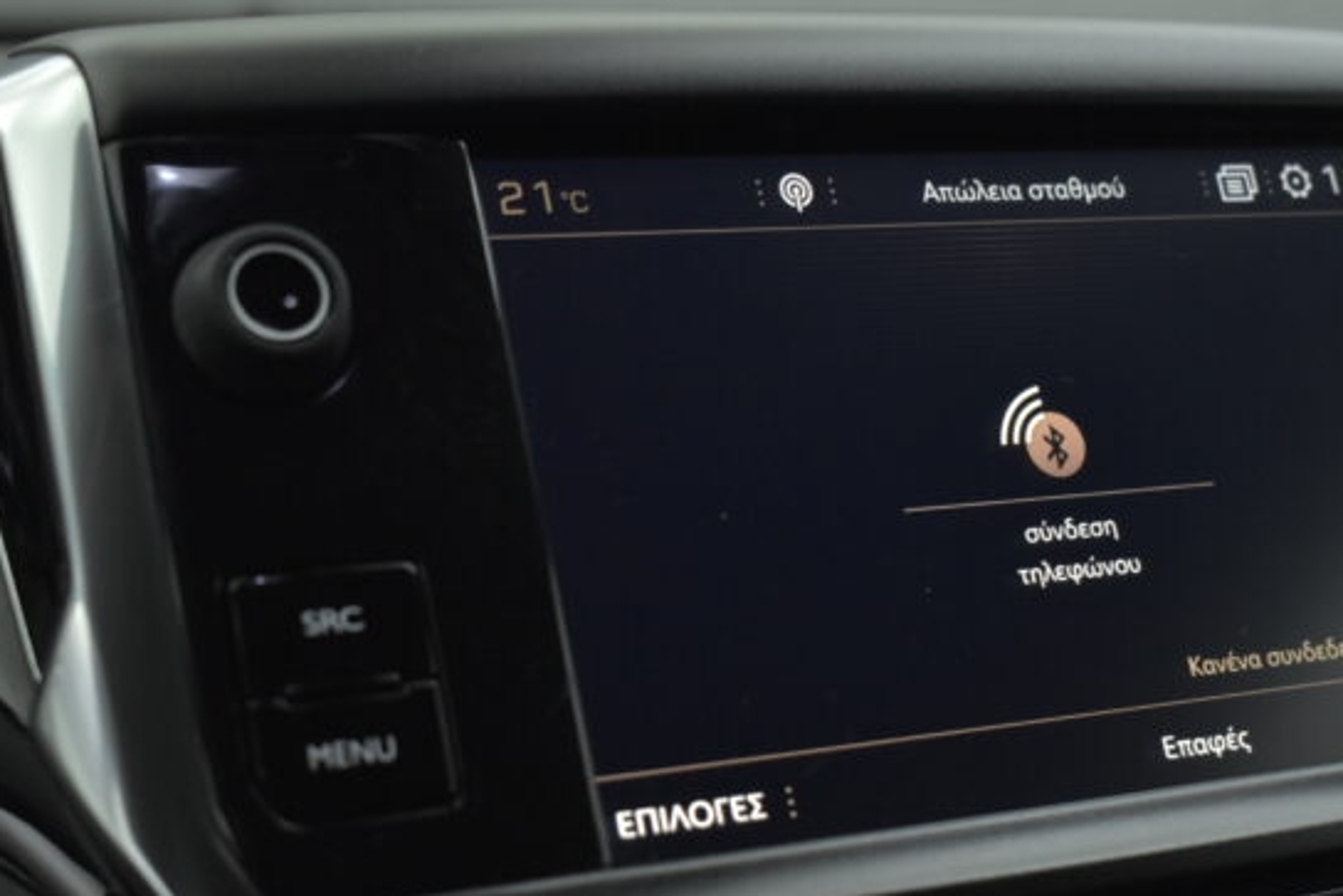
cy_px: 527
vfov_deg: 18.9
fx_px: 2687
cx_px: 817
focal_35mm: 72
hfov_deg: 28.0
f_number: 4.5
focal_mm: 34
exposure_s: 1/125
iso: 1600
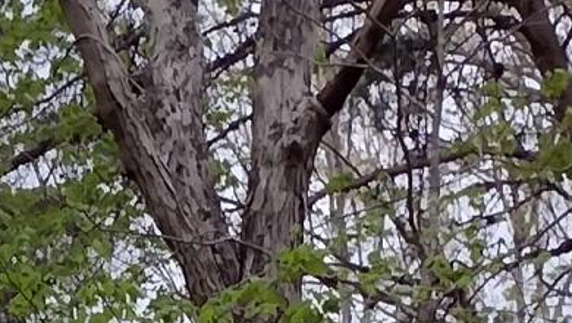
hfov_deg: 8.9
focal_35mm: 226
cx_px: -629
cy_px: 1402
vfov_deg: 4.8
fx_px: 3430
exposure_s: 1/584
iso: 100
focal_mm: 4.71
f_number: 1.7
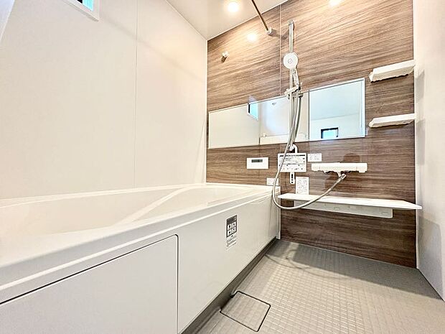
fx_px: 180
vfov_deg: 85.7
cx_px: 222
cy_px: 167
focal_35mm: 14
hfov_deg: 102.1
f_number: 2.2
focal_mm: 2.22
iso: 200
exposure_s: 1/50
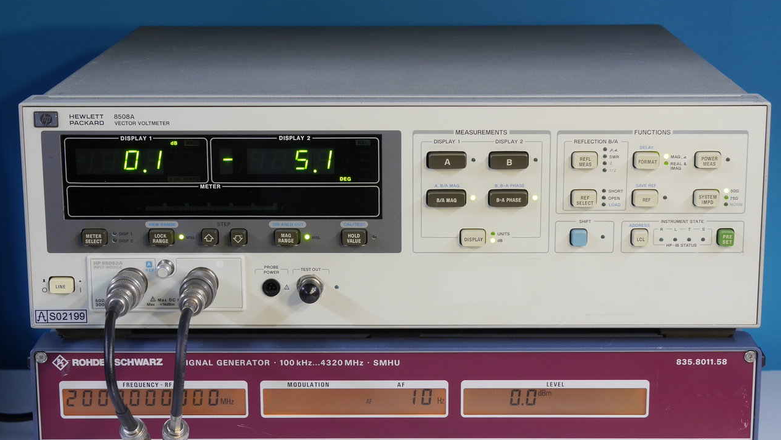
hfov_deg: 26.2
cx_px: 389
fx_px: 1678
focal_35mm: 81
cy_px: 257
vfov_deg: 14.9
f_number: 8
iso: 200
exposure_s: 1/3.2
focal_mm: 37
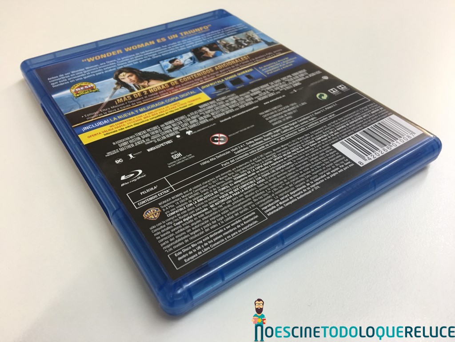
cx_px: 228
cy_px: 171
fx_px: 381
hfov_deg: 61.7
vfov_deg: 48.2
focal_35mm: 29
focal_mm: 4.15
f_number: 2.2
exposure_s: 1/17
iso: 64
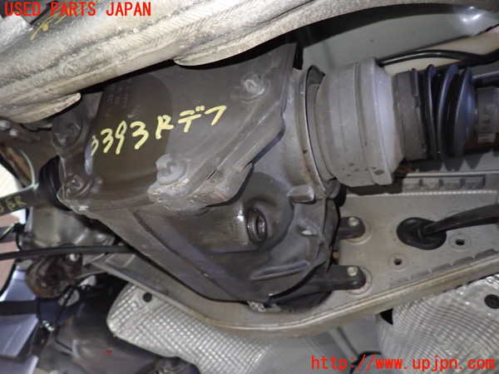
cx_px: 250
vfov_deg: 54.9
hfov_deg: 69.4
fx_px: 360
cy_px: 187
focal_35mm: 25
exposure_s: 1/30
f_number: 2
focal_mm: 4.5
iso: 800
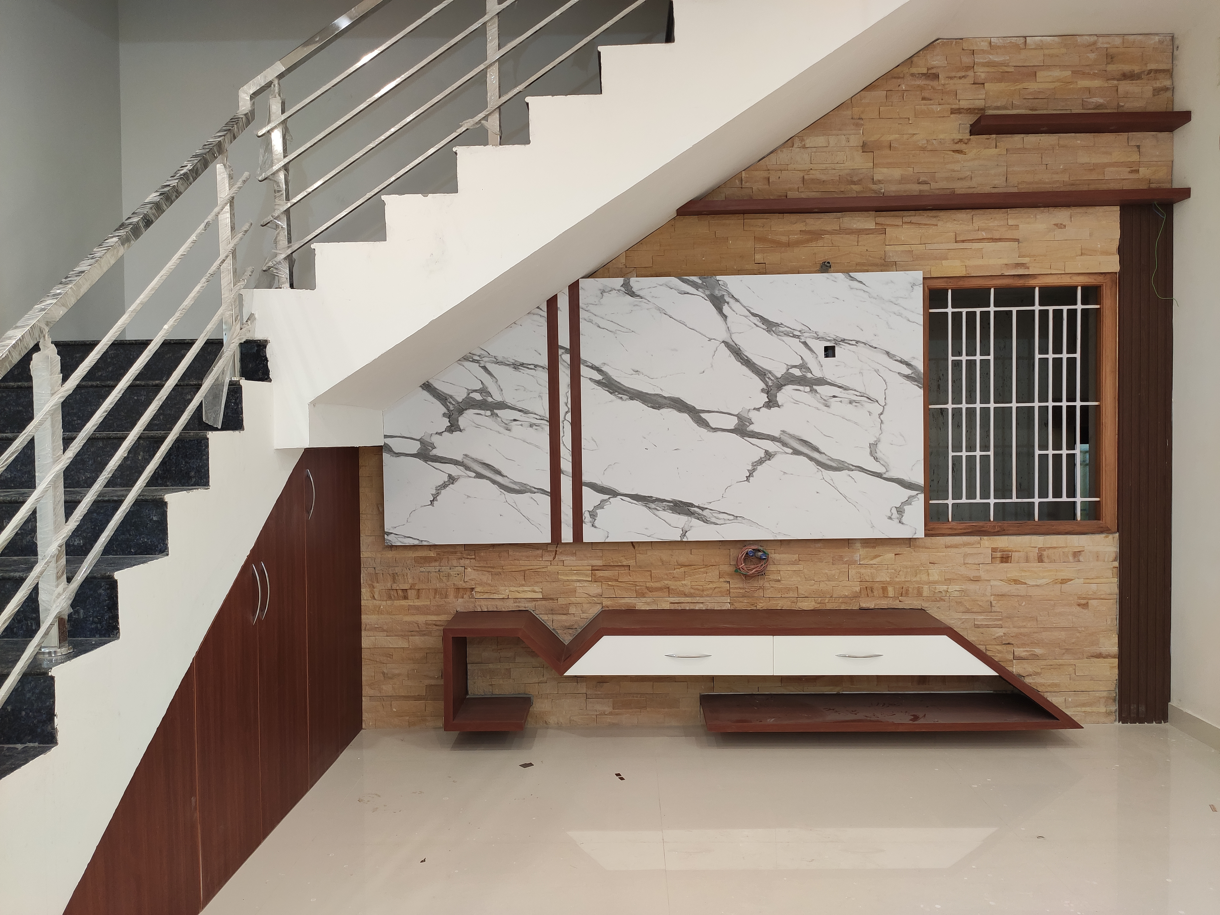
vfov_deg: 53.1
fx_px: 916
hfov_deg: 67.3
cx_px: 610
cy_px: 458
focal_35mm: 26
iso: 502
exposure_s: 1/33
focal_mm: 4.77
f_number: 1.75
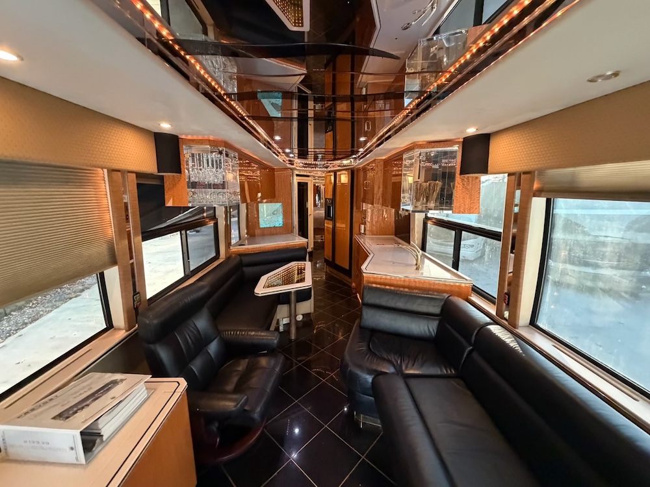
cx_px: 325
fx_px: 263
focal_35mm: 14
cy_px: 244
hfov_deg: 102.1
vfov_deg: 85.7
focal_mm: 2.22
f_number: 2.2
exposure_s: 1/60
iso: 800
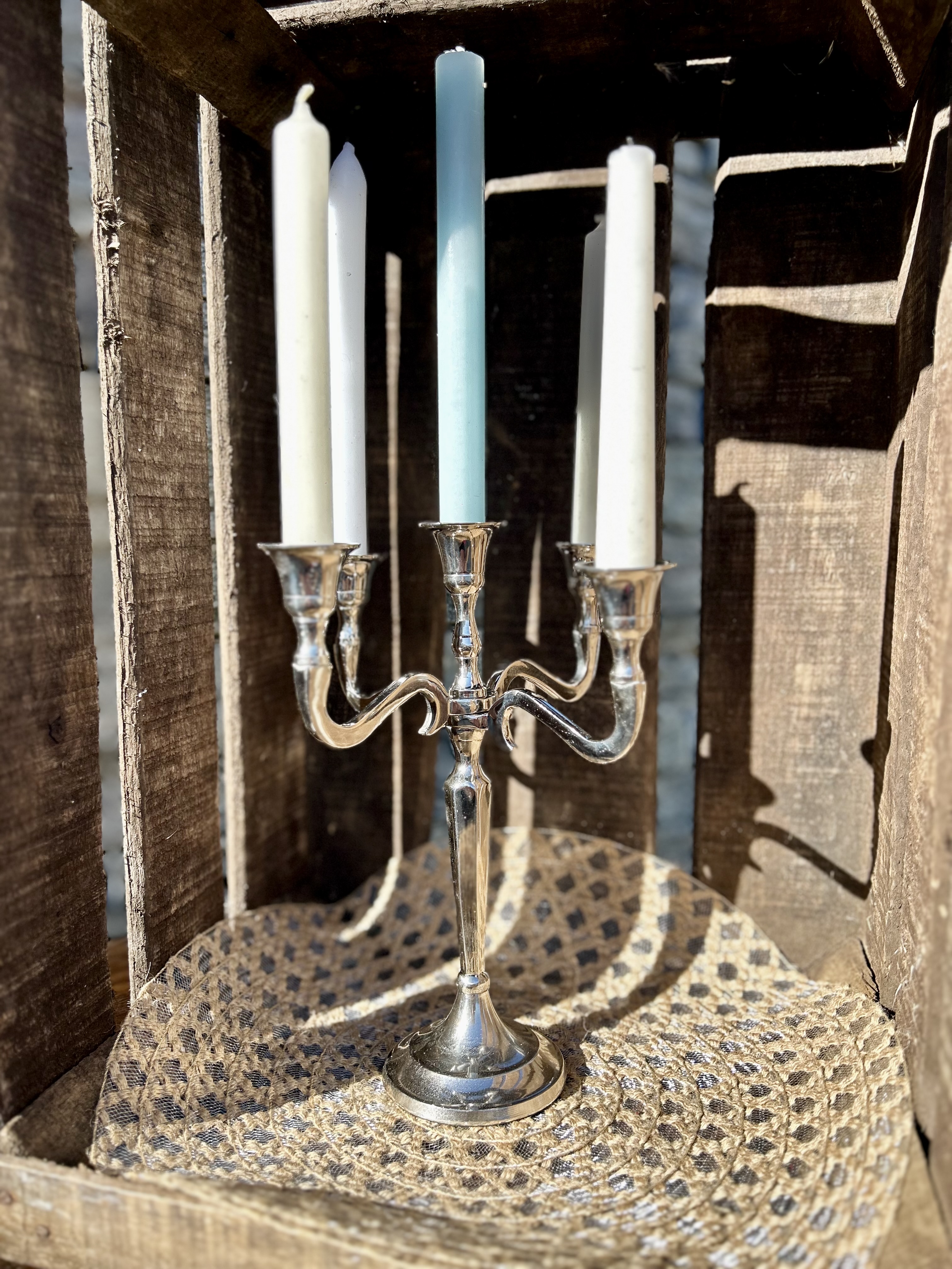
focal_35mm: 26
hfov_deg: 53.1
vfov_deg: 67.3
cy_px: 634
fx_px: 953
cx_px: 476
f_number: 1.5
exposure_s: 1/873
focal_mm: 5.7
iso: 50
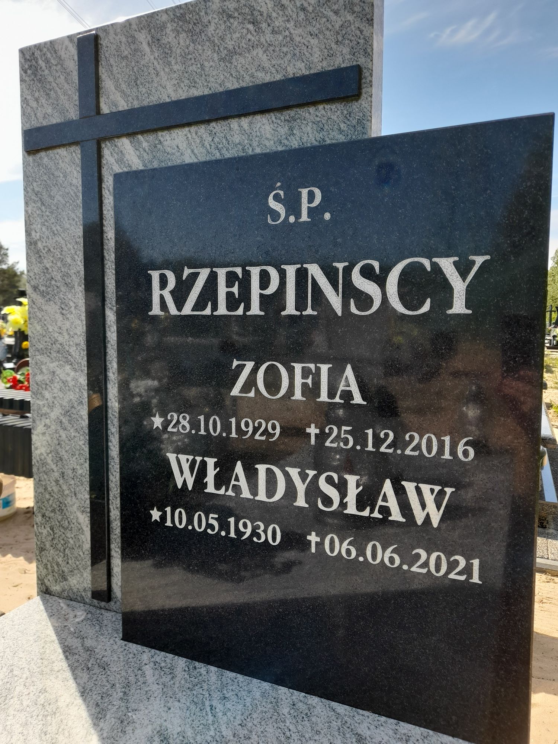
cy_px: 372
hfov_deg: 54.9
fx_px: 537
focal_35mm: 25
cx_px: 279
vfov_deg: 69.4
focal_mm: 4.6
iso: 20
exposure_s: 1/164
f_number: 2
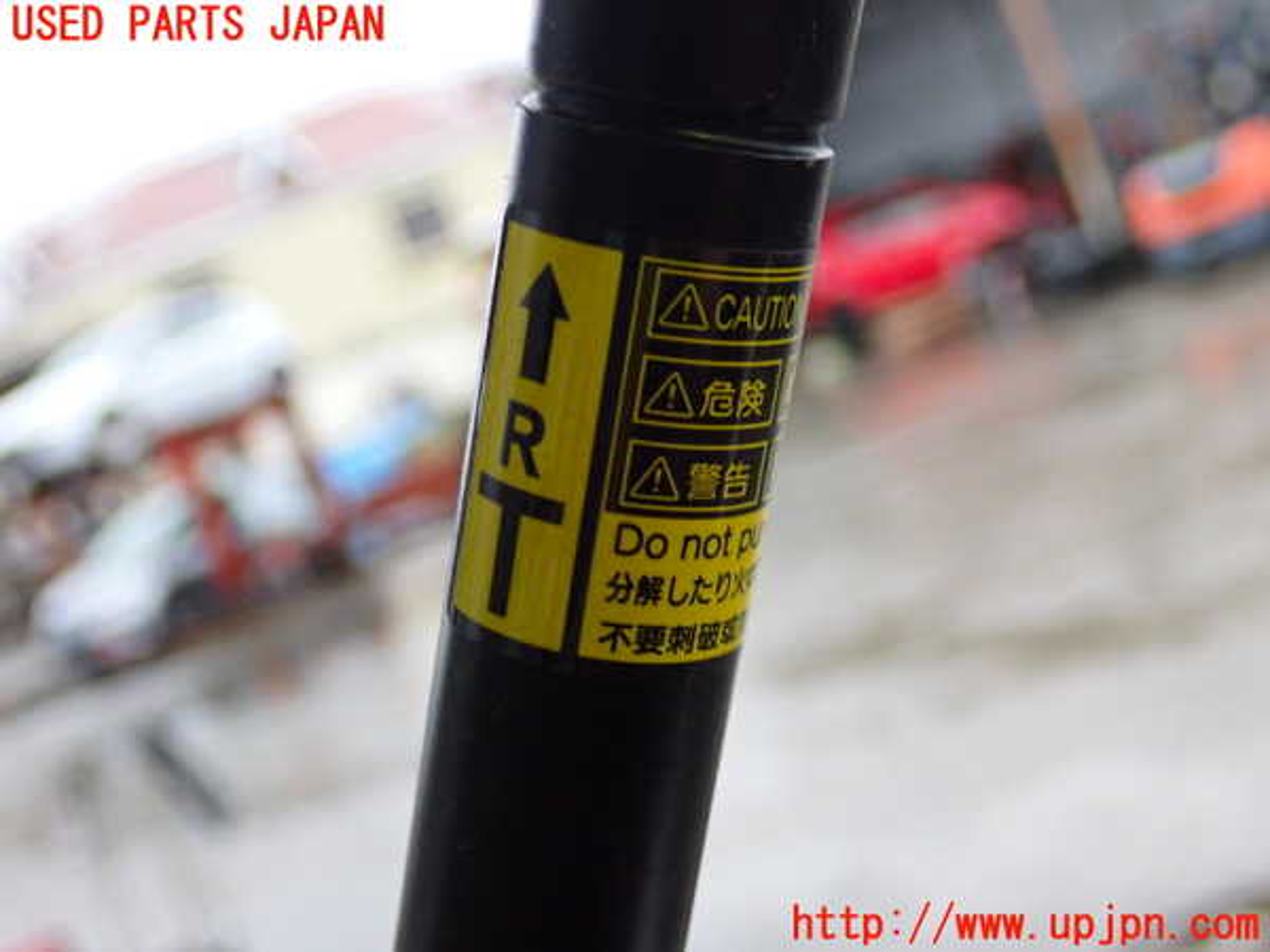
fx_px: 1981
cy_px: 476
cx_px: 635
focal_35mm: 54
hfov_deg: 35.5
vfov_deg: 27.0
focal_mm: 9.65
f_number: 3.3
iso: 800
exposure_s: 1/50
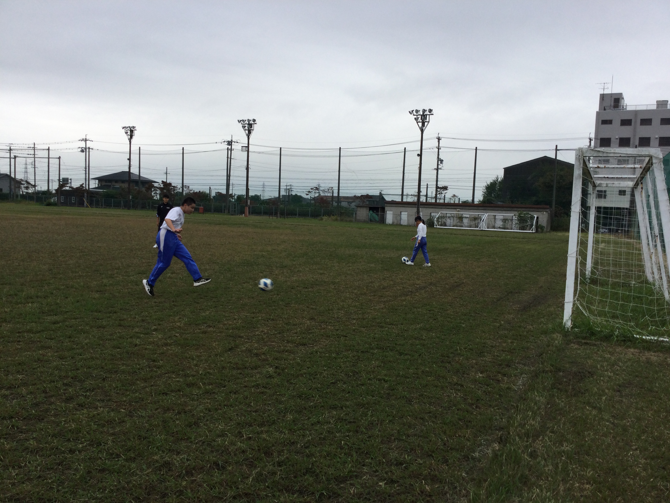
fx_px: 600
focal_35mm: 31
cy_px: 252
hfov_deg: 58.4
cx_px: 335
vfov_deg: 45.4
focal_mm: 3.3
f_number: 2.4
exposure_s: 1/202
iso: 25
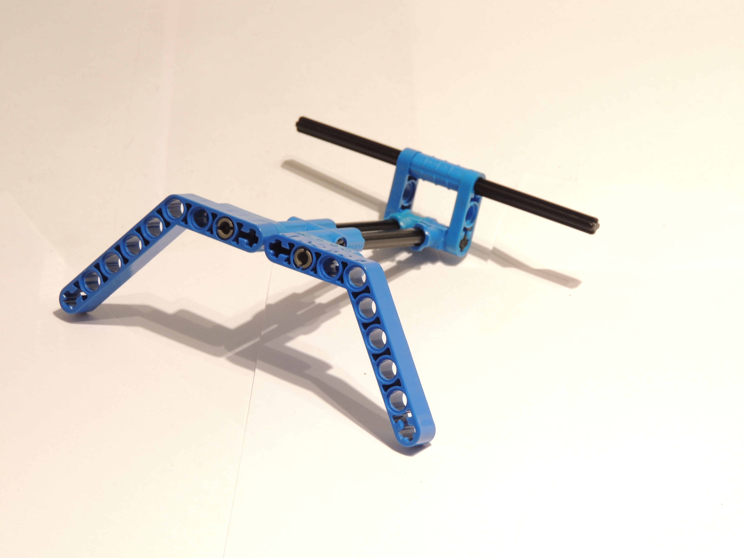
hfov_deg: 11.6
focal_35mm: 170
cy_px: 279
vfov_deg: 8.7
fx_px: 3654
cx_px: 372
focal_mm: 30.3
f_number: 5
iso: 100
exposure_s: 1/2.5
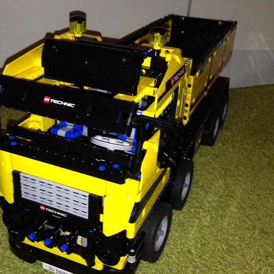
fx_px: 403
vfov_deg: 37.5
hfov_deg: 37.5
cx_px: 115
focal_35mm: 45
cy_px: 148
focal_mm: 4.12
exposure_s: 1/20
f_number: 2.4
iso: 50
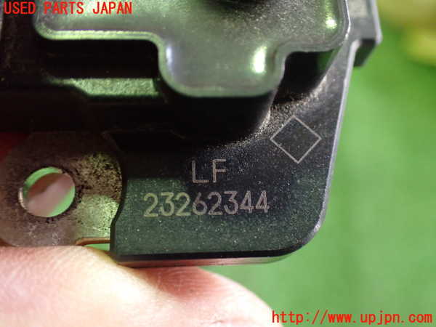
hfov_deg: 49.0
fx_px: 479
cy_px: 164
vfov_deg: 37.7
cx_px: 218
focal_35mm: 38
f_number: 2.7
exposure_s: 1/40
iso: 1000
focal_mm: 6.83
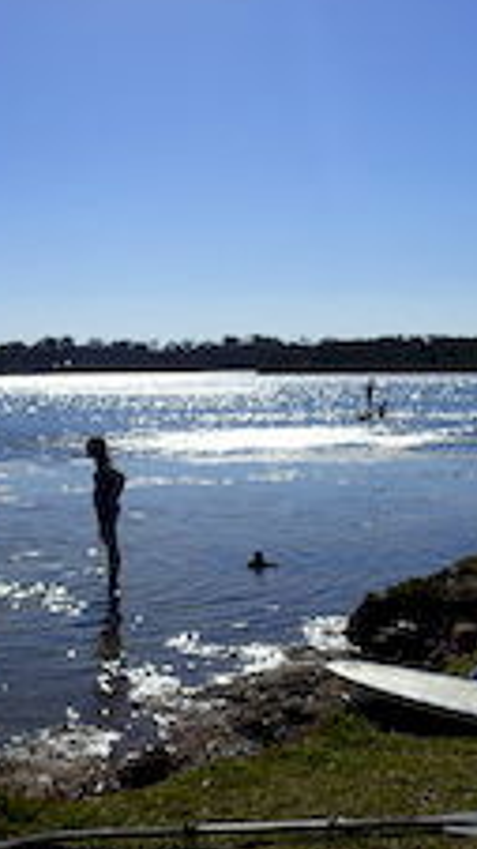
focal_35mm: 54
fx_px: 1215
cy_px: 436
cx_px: 184
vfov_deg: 38.5
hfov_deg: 22.2
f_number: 9
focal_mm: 5.87
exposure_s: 1/400
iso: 100
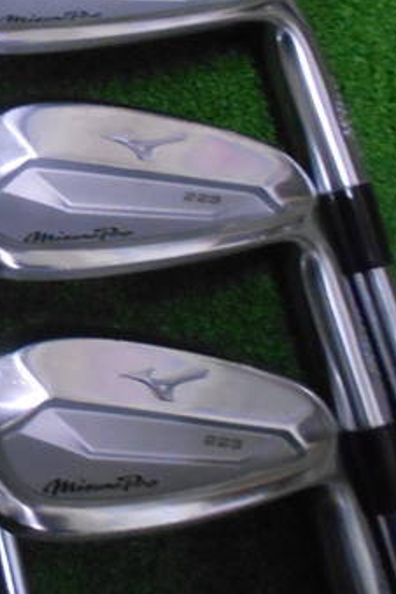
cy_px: 216
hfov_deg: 23.8
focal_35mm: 51
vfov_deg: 38.6
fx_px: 841
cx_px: -96
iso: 800
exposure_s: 1/60
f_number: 3.2
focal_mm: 4.6
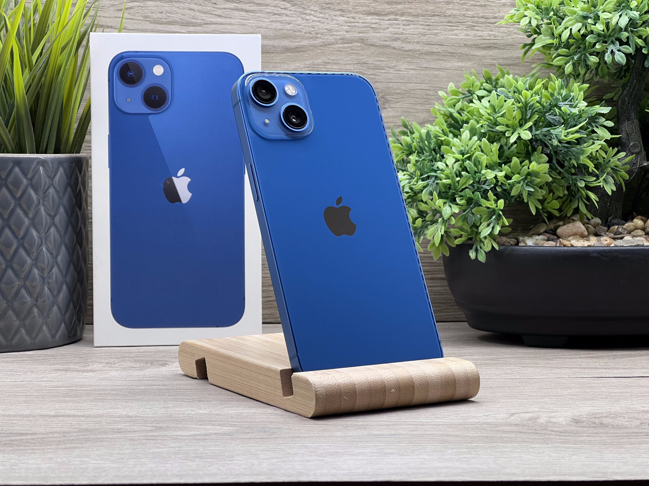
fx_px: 1444
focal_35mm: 77
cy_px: 243
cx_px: 324
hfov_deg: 25.3
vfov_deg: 19.1
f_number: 2.8
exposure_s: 1/100
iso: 100
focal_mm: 9
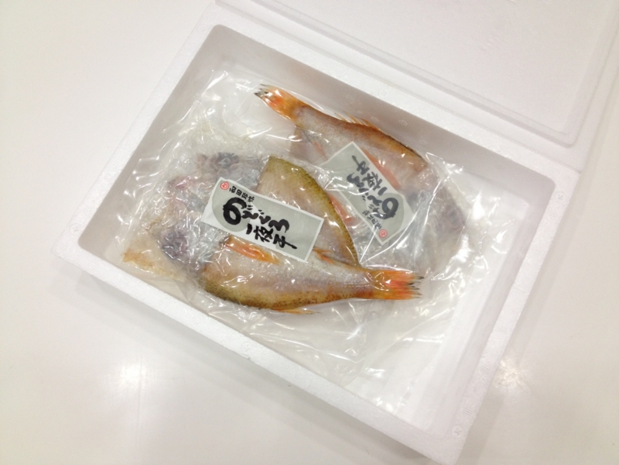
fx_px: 626
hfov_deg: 52.6
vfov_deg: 40.7
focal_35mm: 35
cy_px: 232
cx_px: 310
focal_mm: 4.28
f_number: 2.4
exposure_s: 1/20
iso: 100
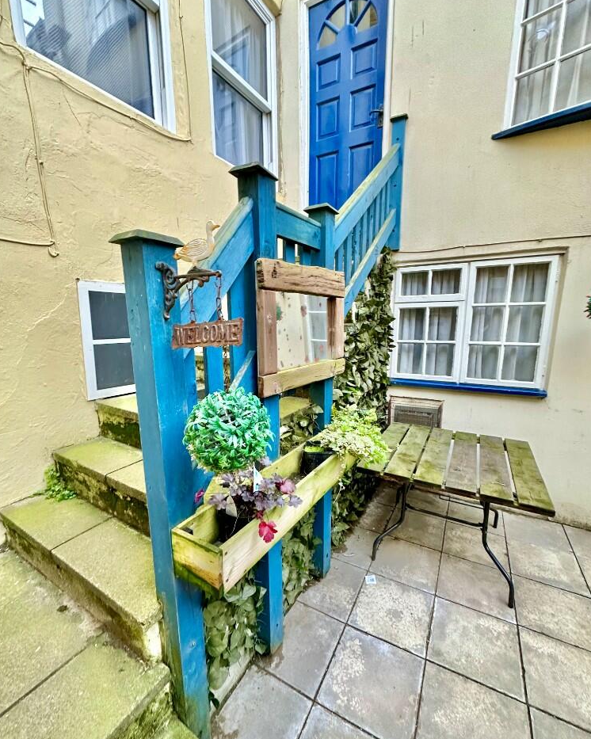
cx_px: 295
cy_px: 383
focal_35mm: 15
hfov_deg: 84.0
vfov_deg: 96.8
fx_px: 328
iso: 160
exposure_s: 1/99
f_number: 2.2
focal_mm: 2.22
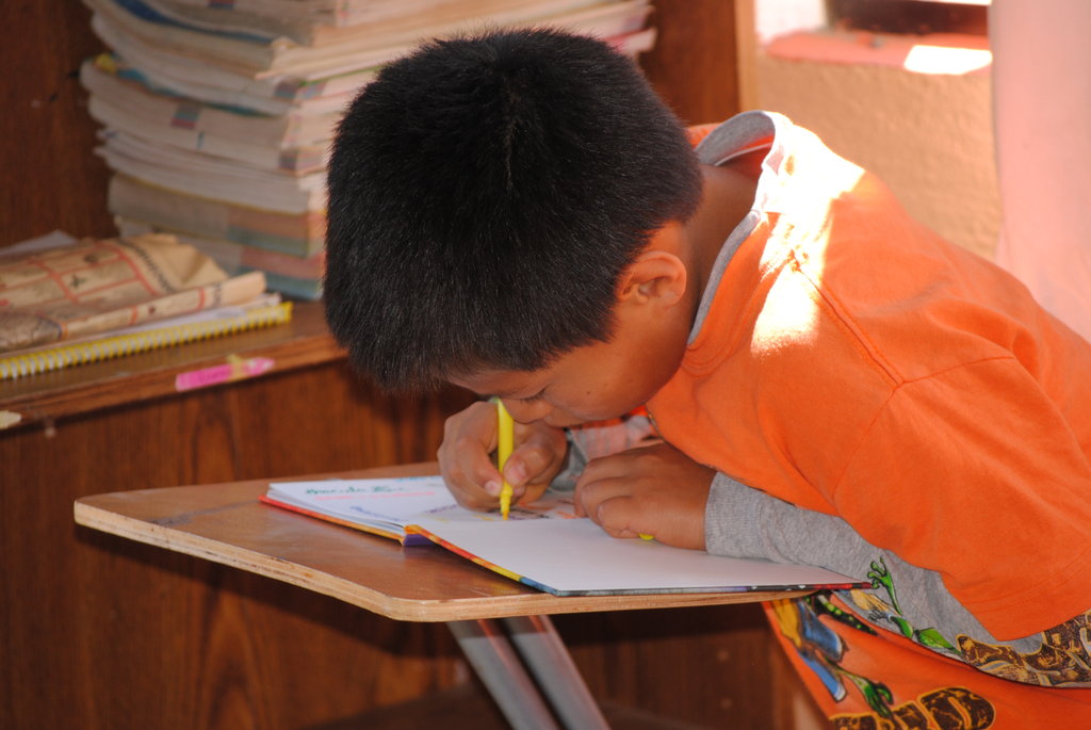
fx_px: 6598
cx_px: 546
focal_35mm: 218
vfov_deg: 6.3
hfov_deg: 9.5
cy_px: 365
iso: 200
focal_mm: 145
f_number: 5
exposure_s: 1/60
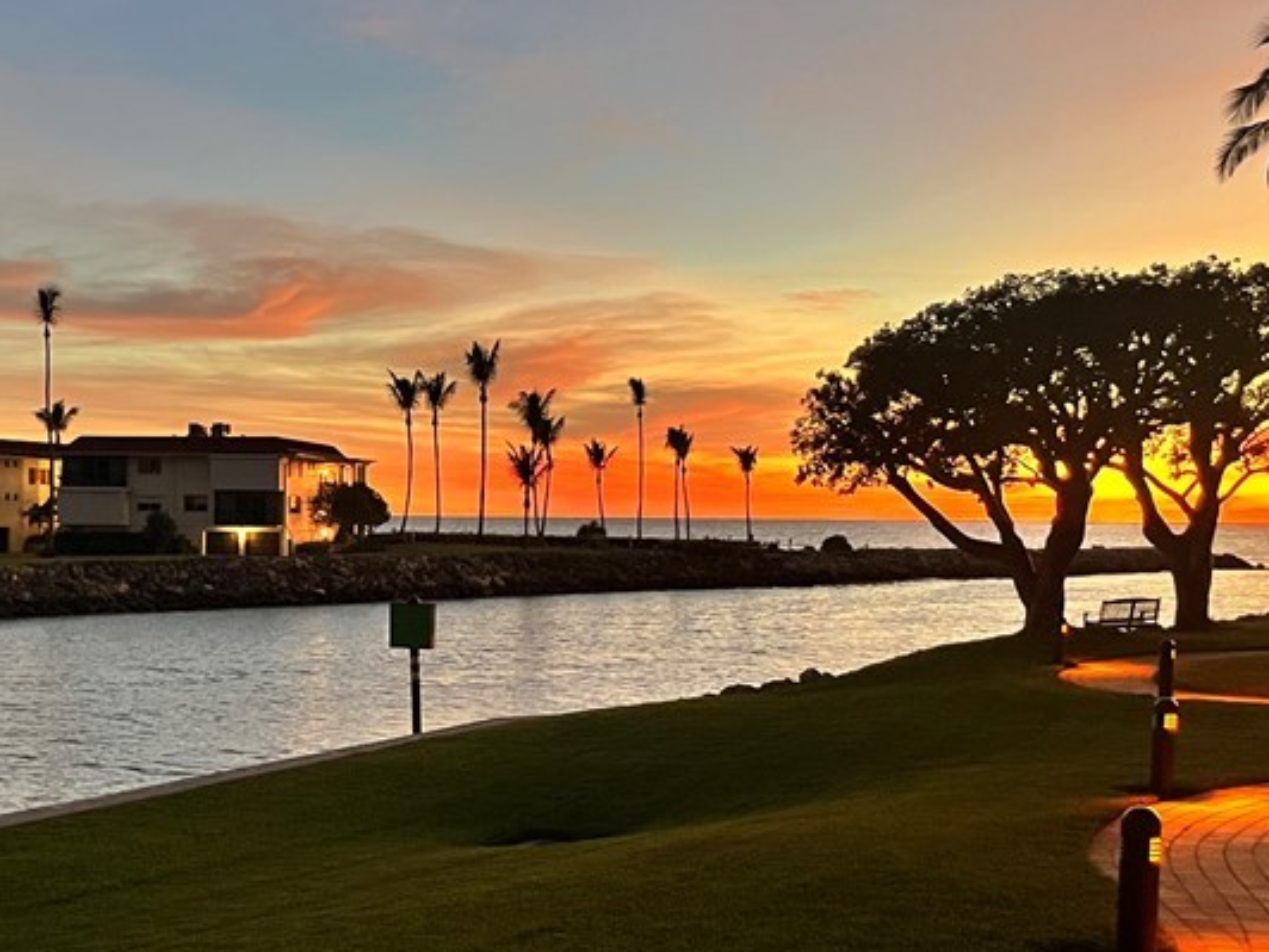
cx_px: 360
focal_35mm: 50
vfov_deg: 28.8
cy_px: 680
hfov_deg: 37.5
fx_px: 1833
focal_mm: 5.1
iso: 500
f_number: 1.6
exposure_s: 1/40
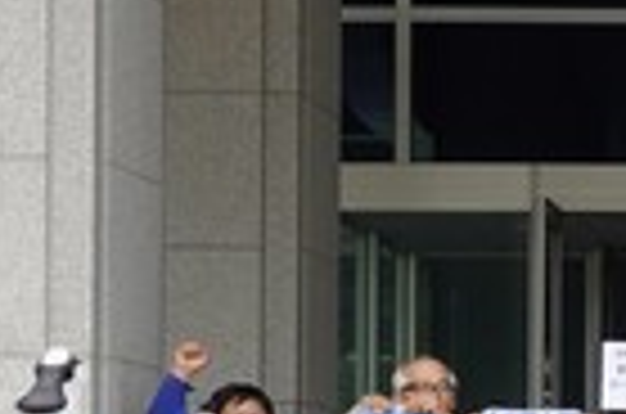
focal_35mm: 225
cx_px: 1148
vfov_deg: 6.1
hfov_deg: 8.8
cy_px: 432
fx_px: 3904
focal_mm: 18.92
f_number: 3.2
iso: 100
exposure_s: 1/320
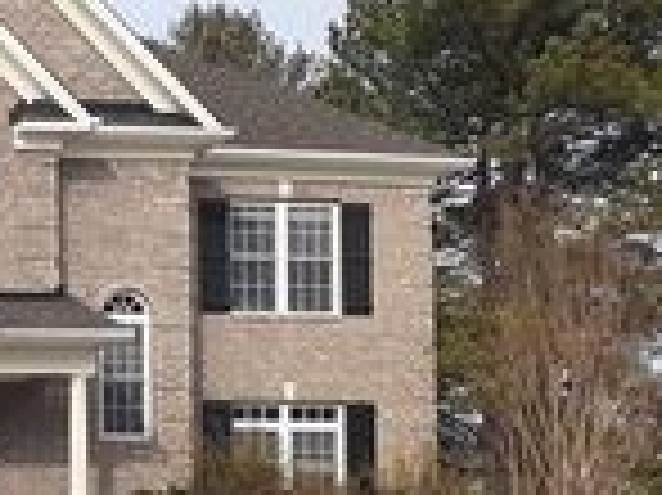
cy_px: 479
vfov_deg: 15.8
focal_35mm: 92
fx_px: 1758
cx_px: -378
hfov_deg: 18.5
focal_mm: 3.6
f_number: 1.9
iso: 40
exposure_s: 1/1490
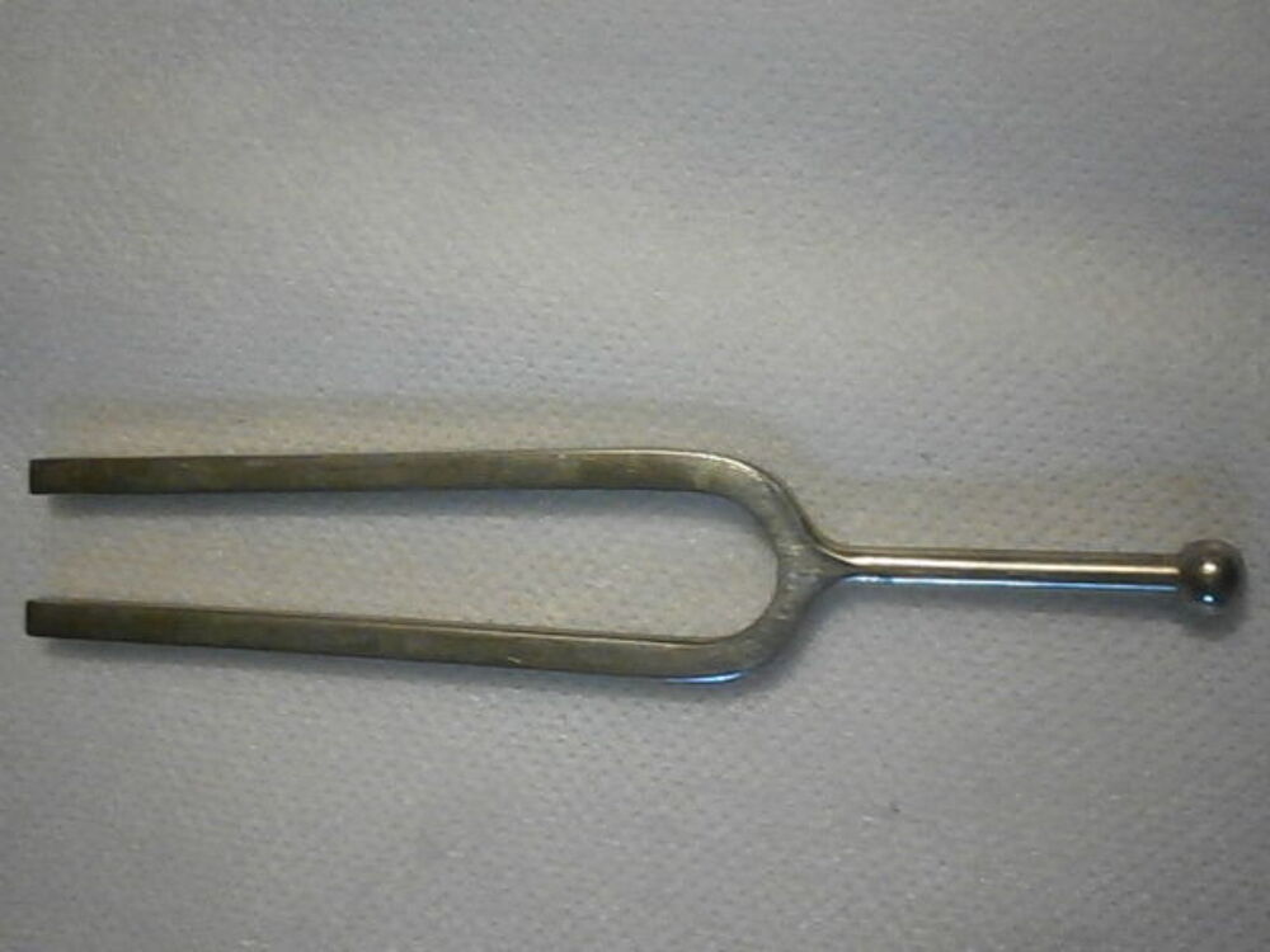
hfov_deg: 40.4
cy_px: 476
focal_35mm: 47
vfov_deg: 30.9
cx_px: 635
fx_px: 1724
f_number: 3.4
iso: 1250
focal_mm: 8.3
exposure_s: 1/30
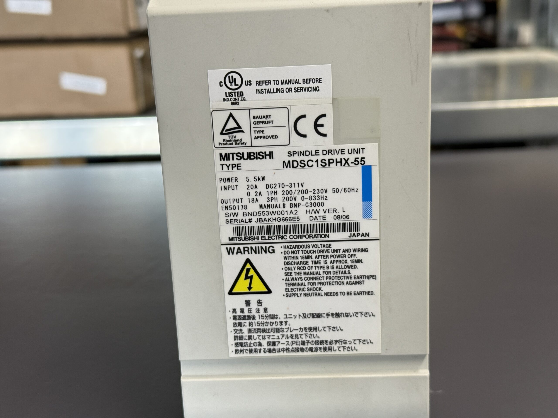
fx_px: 774
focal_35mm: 48
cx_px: 279
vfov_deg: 30.3
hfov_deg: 39.7
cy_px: 209
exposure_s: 1/50
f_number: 1.78
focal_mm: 6.76
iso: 125
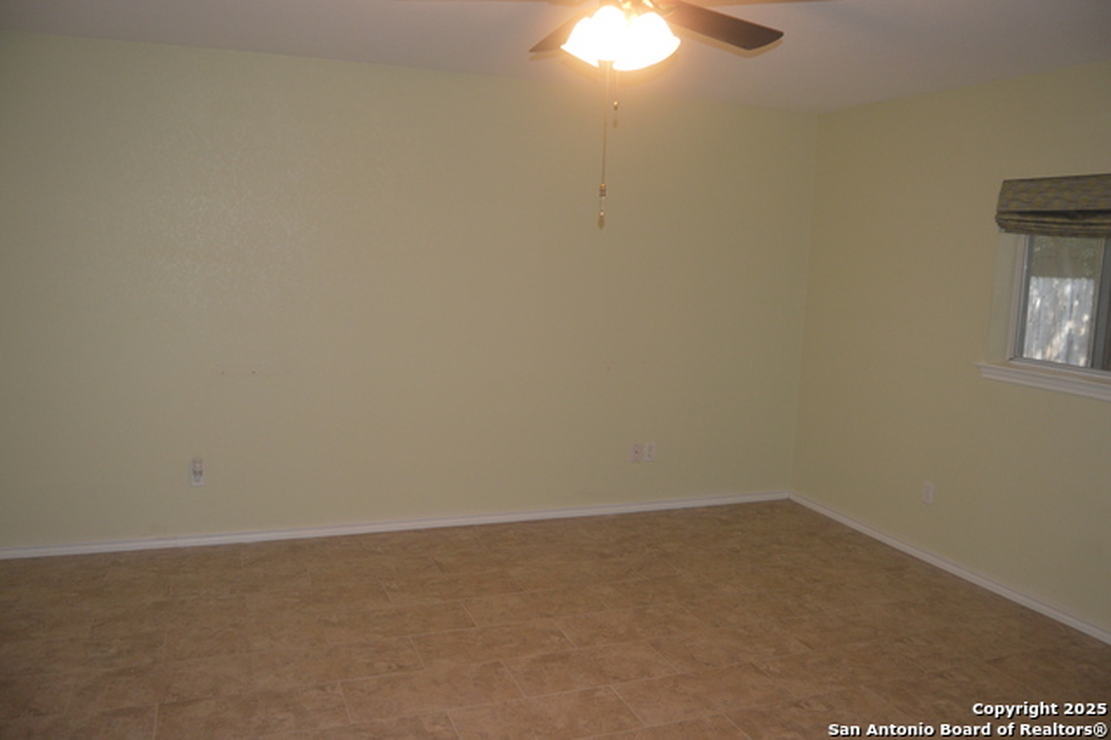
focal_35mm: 27
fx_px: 833
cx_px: 556
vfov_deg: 47.9
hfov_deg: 67.4
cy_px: 370
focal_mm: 18
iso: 720
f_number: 3.5
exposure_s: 1/60
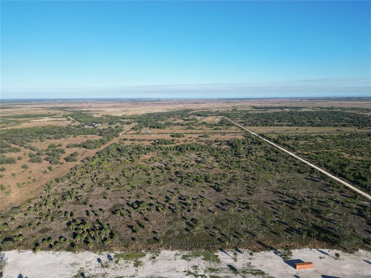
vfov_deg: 56.8
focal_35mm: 24
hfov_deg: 71.6
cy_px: 139
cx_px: 186
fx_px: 257
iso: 130
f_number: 1.7
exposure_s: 1/2500
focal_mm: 6.72
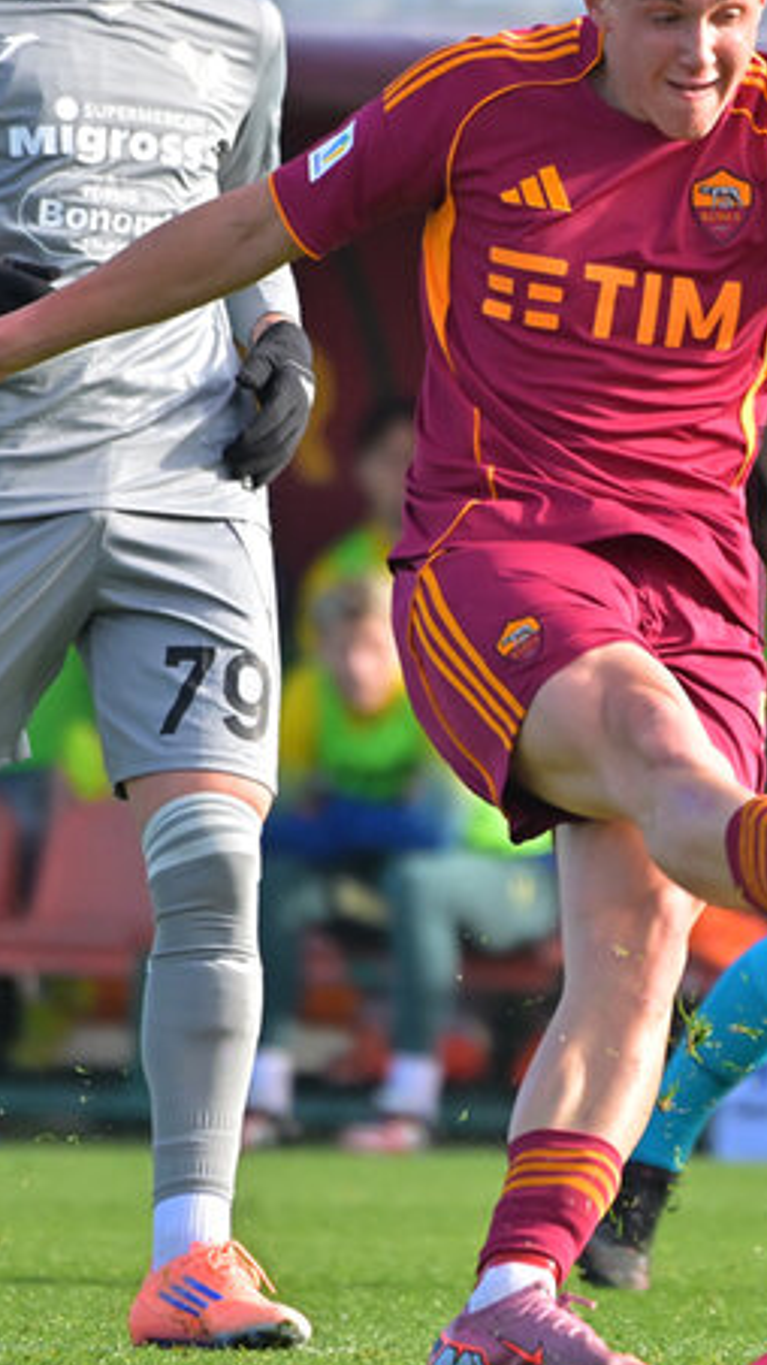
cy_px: 507
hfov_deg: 1.3
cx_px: 1054
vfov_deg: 2.4
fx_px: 32637
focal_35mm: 902
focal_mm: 380
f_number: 6.3
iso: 1000
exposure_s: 1/1600
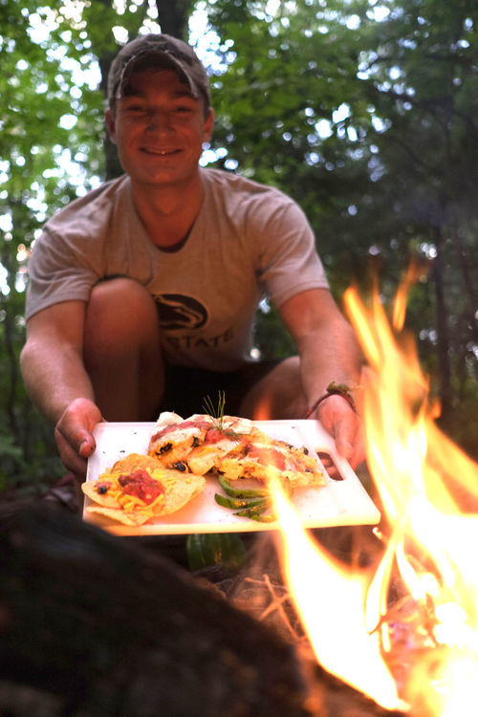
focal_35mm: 35
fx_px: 697
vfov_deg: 54.4
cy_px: 358
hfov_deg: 37.9
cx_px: 239
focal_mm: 23
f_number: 2
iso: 1250
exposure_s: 1/60
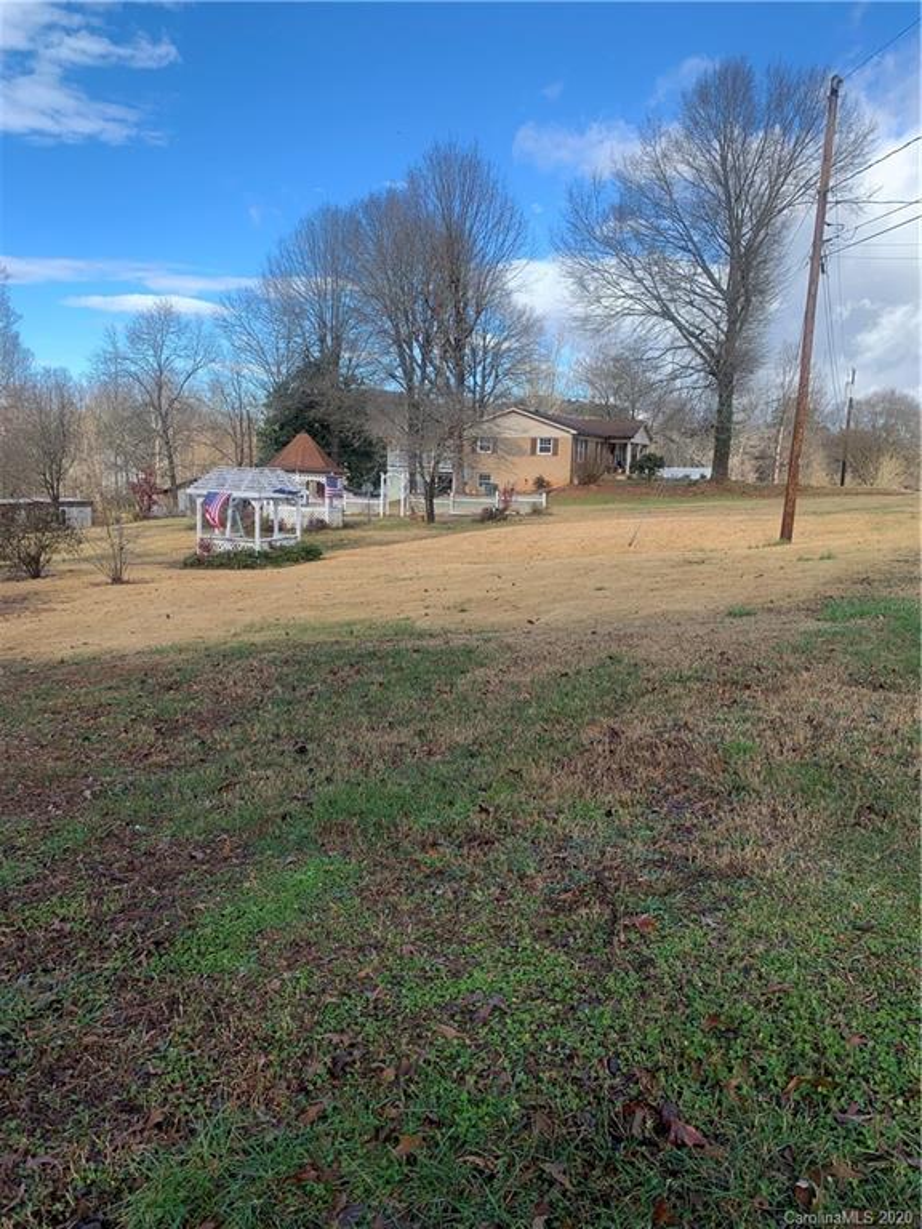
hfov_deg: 53.1
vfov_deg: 67.3
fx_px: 923
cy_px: 614
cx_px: 461
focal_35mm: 26
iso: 25
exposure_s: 1/856
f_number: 1.8
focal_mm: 4.25
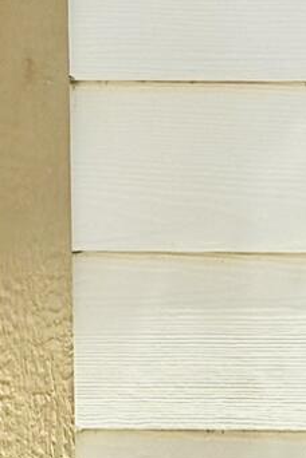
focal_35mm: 292
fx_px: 3723
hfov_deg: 4.5
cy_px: -380
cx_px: -615
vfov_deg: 6.9
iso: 64
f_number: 1.78
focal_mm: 6.86
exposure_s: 1/1916
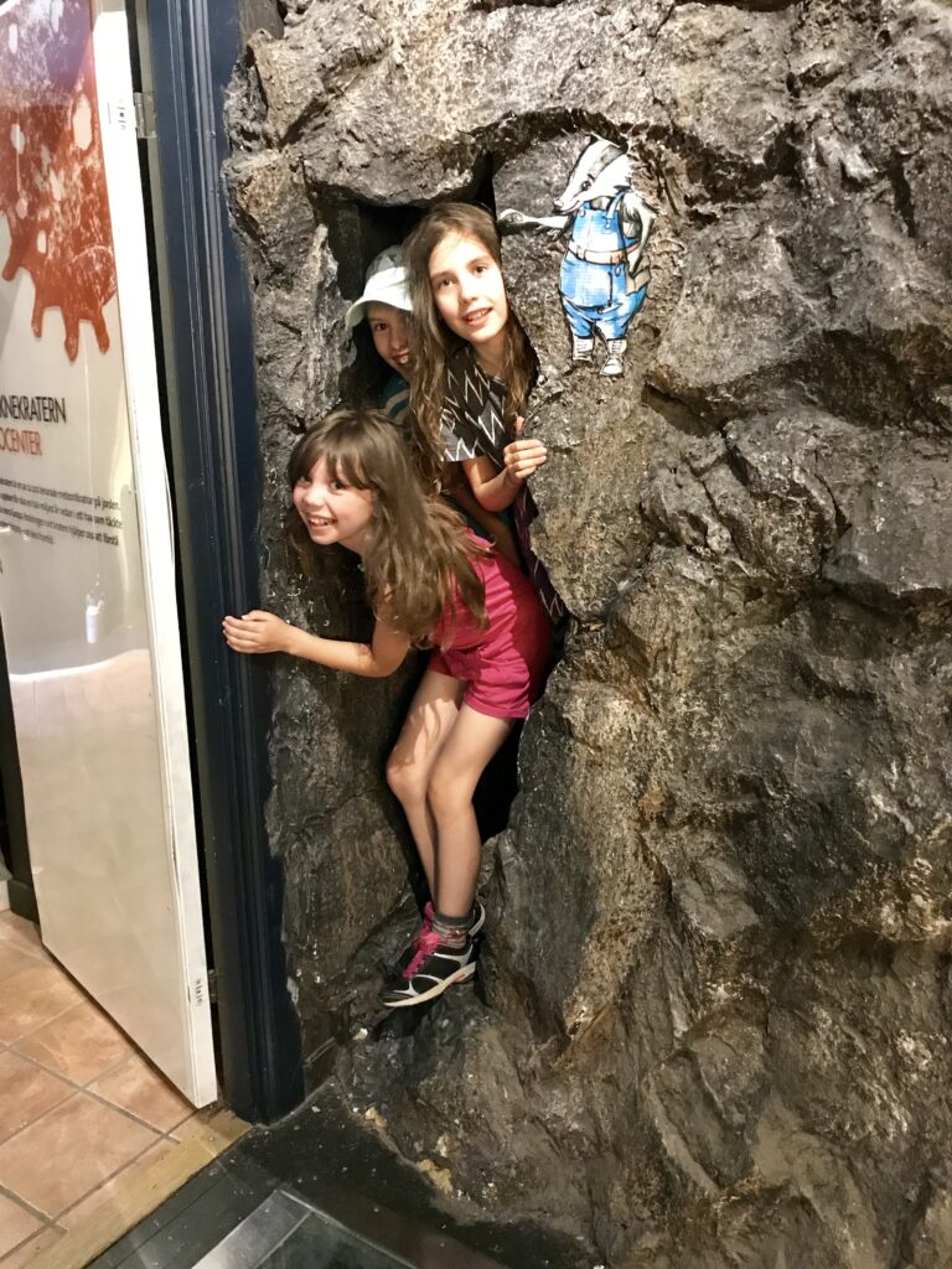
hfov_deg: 49.7
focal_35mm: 28
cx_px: 476
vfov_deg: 63.4
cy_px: 634
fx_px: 1027
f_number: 1.8
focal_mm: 3.99
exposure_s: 1/4
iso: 160
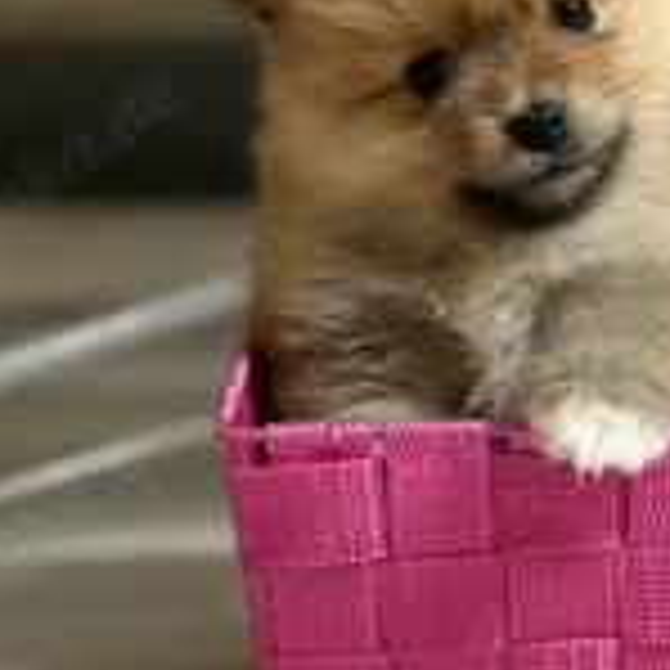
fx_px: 2693
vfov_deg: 14.2
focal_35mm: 123
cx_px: 522
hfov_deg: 14.1
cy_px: 243
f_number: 1.6
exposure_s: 1/33
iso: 160
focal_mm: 5.96
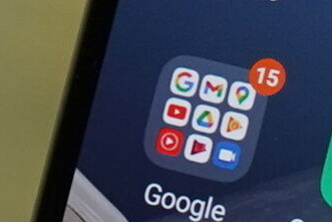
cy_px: 378
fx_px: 1873
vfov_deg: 6.6
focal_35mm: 203
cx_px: 400
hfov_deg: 10.0
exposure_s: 1/200
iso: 1000
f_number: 8
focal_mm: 35
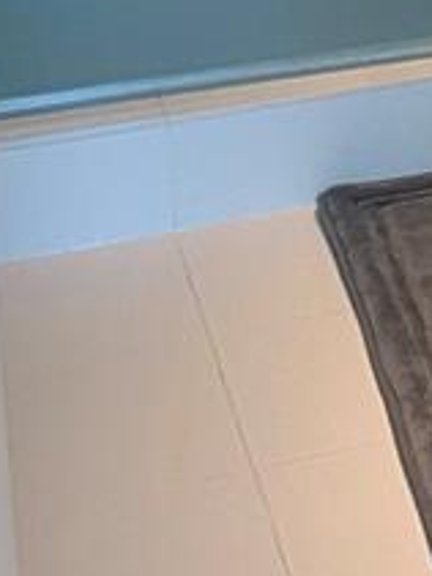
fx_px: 2465
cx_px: 1151
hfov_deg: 8.8
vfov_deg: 12.7
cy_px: -270
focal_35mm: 148
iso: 125
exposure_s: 1/60
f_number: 1.8
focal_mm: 4.25
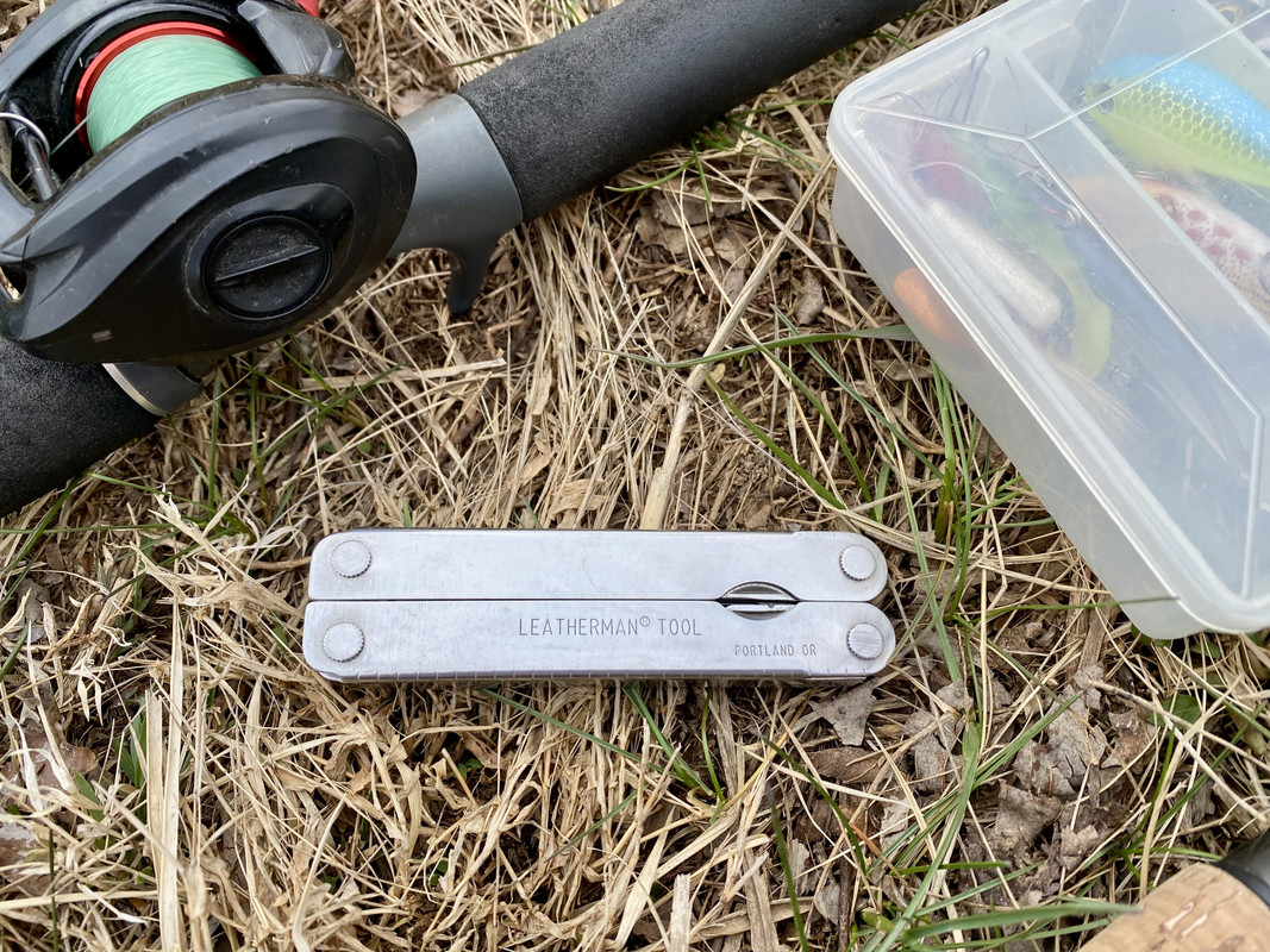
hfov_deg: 67.3
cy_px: 476
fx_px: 954
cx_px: 635
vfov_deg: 53.1
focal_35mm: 26
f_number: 1.8
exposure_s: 1/998
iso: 32
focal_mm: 4.25
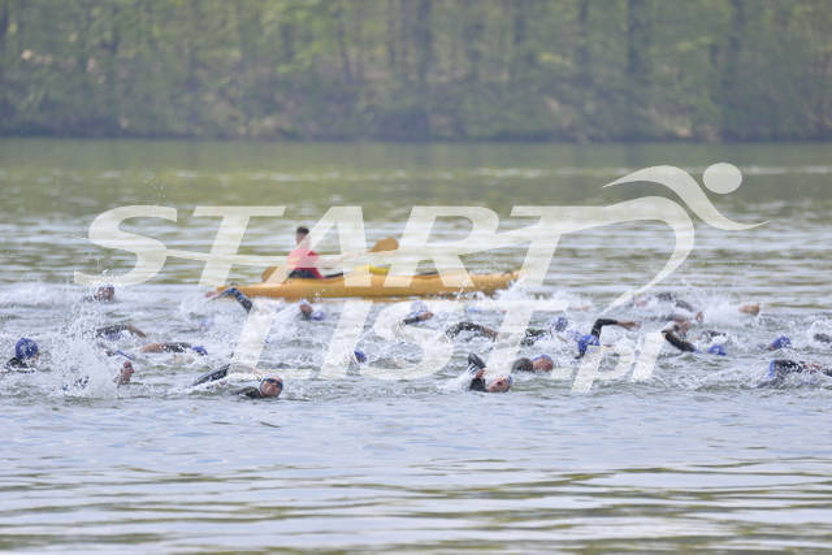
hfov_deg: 3.4
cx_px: 416
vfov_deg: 2.3
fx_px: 13869
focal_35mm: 600
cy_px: 278
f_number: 6.3
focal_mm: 600
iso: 800
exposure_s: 1/2000
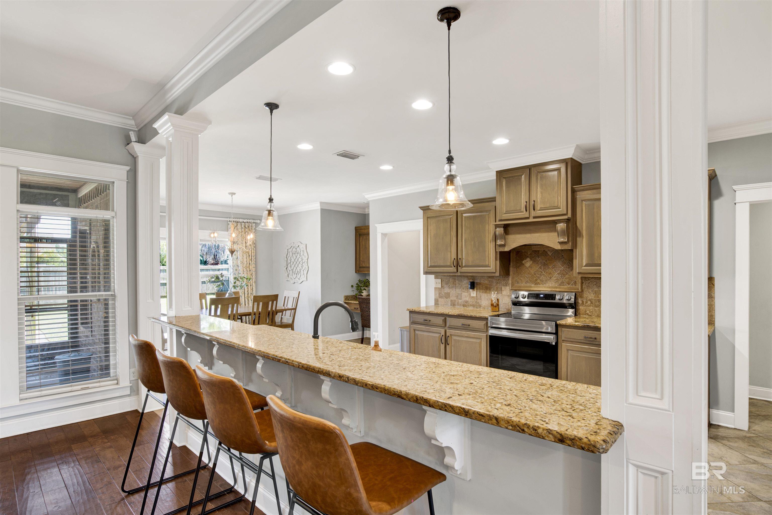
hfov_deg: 90.0
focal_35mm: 18
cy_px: 258
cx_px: 386
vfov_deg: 67.4
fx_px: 386
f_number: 11
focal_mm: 18
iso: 200
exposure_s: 1/1.25
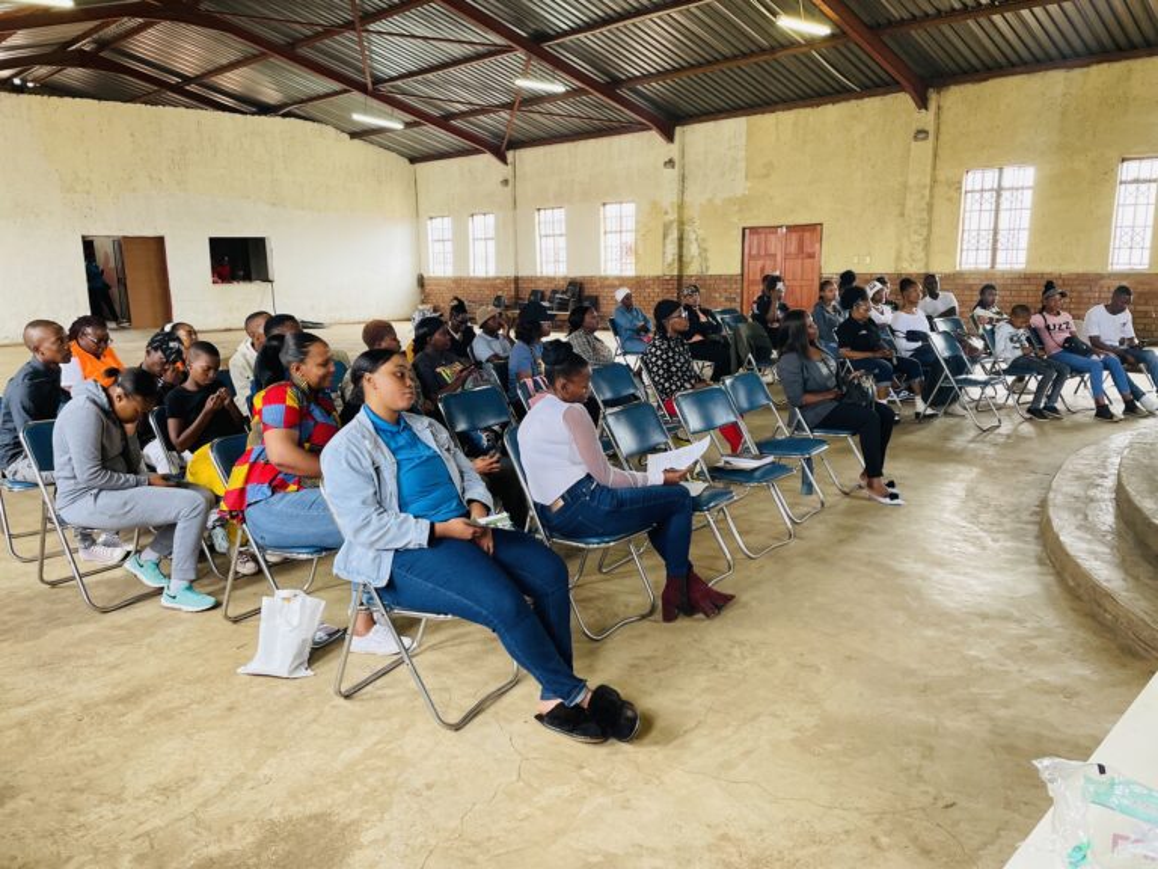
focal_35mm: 26
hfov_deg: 67.3
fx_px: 870
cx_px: 579
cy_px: 434
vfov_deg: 53.1
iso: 125
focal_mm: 4.2
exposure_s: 1/50
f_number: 1.6
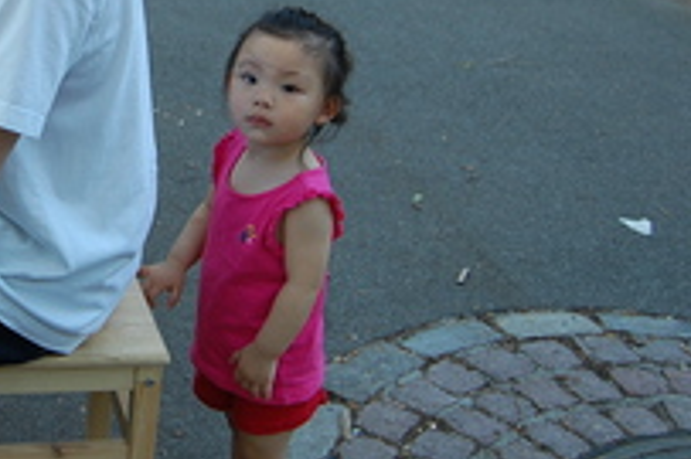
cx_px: 24
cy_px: 78
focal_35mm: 68
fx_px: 1304
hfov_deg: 28.1
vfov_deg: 19.7
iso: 400
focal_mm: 23
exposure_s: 1/60
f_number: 4
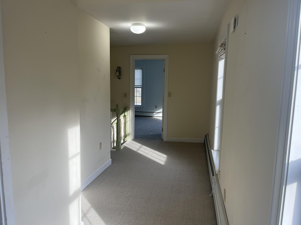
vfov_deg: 53.1
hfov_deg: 67.3
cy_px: 112
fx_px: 226
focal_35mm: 26
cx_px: 150
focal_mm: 5.1
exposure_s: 1/281
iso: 50
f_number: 1.6
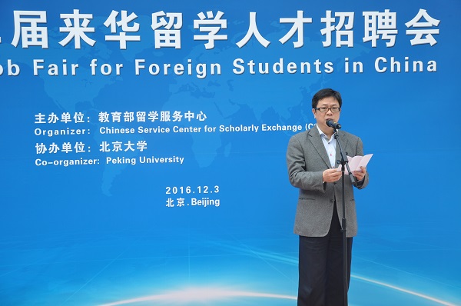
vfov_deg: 17.4
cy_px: 153
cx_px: 230
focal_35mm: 78
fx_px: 997
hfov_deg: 26.0
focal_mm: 52
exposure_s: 1/30
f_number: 5.6
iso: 200
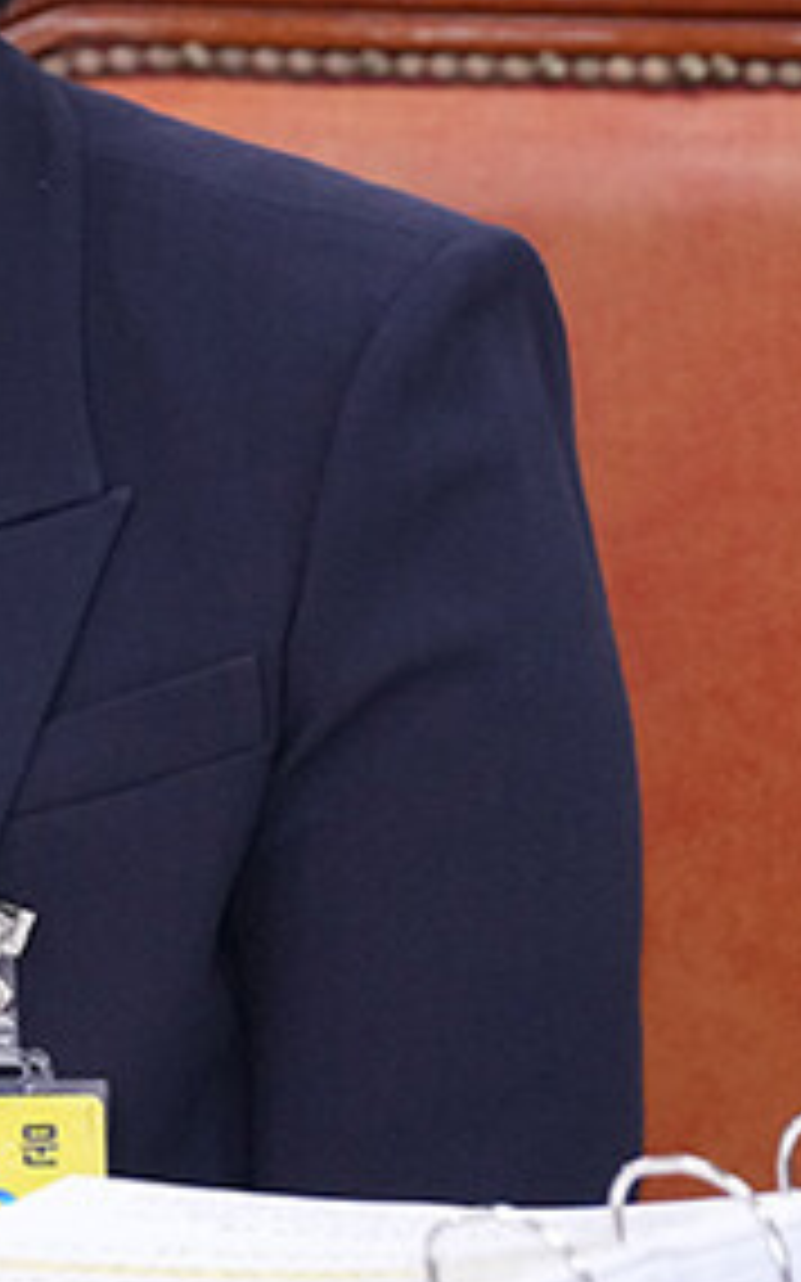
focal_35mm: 687
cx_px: -432
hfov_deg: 1.9
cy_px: 306
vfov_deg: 3.1
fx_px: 24007
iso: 2500
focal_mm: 200
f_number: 5
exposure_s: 1/160
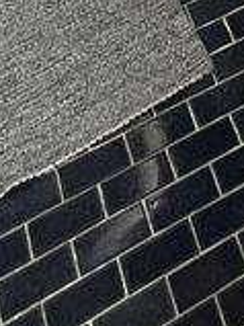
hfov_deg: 14.1
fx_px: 922
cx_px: 361
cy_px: -722
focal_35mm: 98
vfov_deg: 10.6
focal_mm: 1.57
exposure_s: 1/171
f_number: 1.8
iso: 32
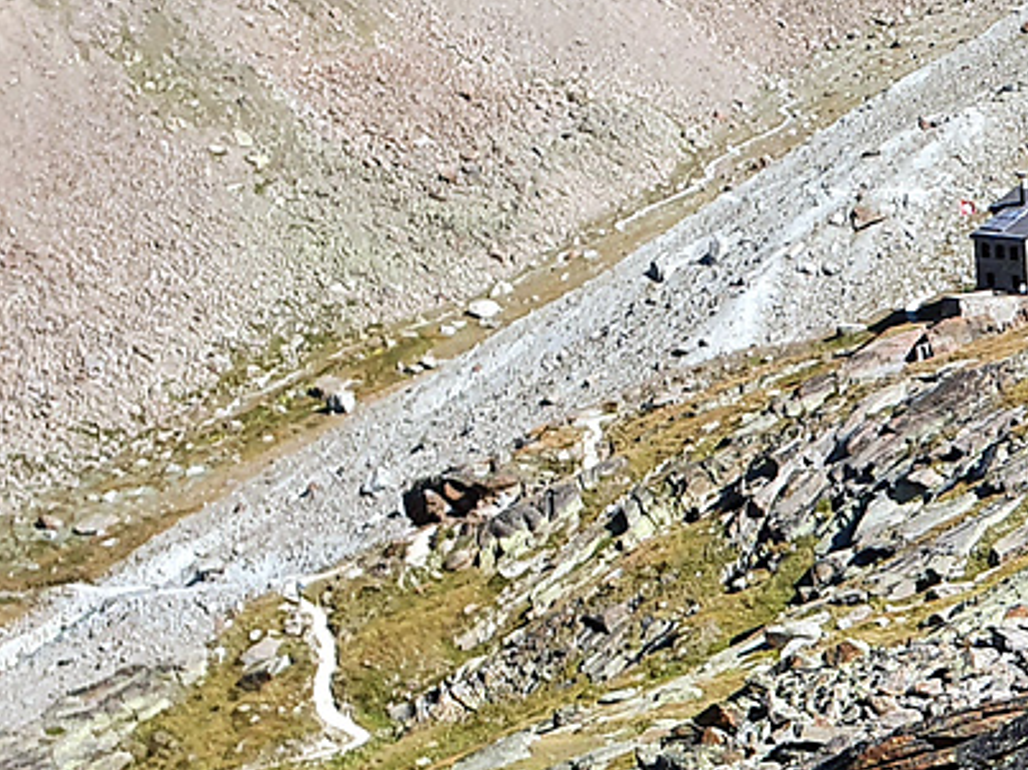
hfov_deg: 18.1
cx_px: 1671
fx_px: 2761
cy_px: 1186
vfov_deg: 14.7
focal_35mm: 93
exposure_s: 1/868
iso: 50
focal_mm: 4.32
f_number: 2.4
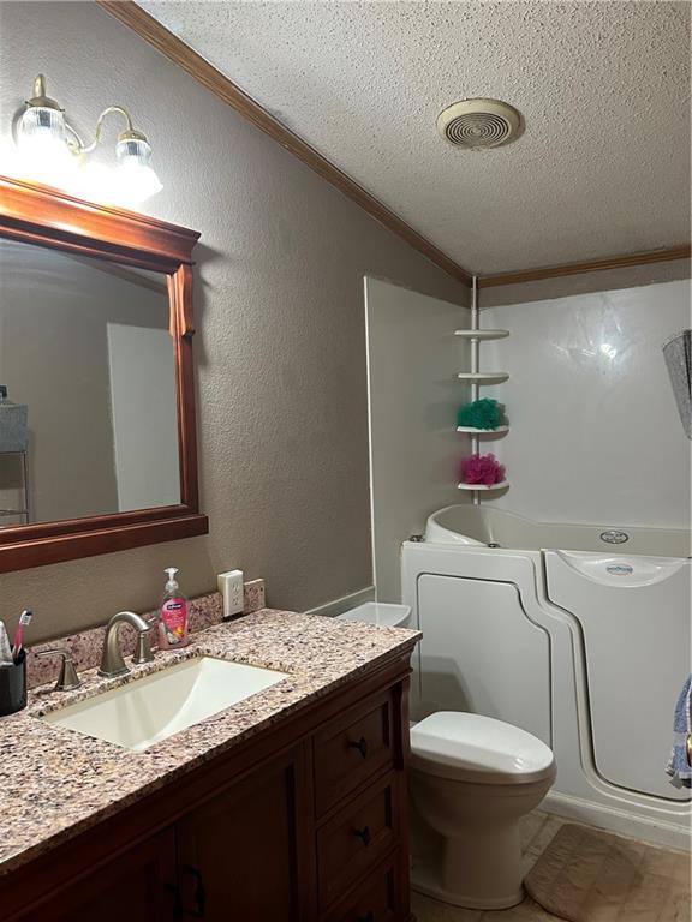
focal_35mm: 26
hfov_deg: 53.1
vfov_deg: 67.3
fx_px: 693
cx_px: 346
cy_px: 461
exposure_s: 1/60
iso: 250
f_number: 1.5
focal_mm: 5.7
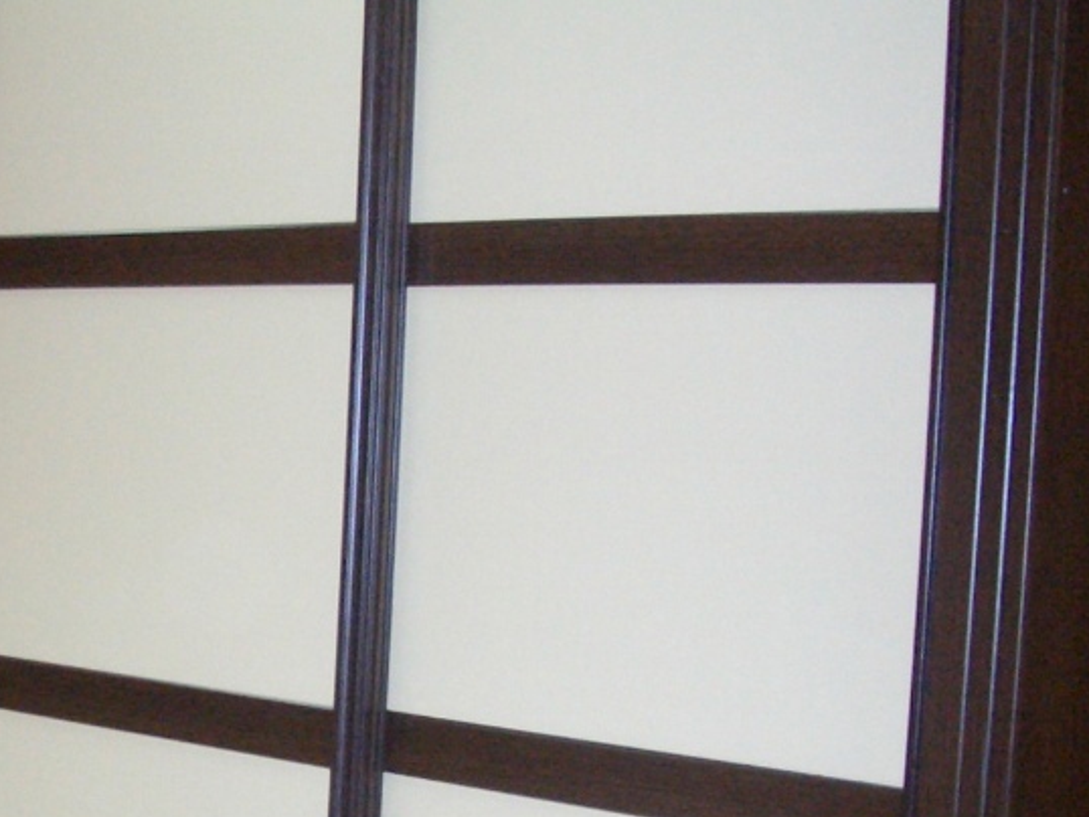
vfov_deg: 18.7
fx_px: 2455
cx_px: -24
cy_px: 682
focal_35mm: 78
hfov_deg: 23.8
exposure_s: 1/60
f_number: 2.6
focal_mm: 5.8
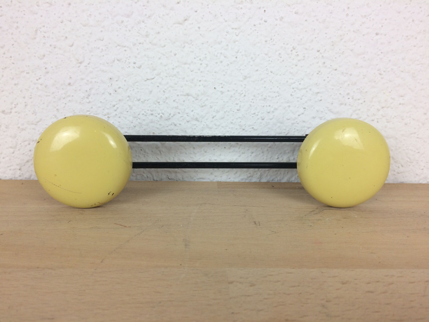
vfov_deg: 48.2
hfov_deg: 61.7
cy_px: 161
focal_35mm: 29
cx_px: 214
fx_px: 359
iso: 64
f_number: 2.2
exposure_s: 1/100
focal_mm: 4.15
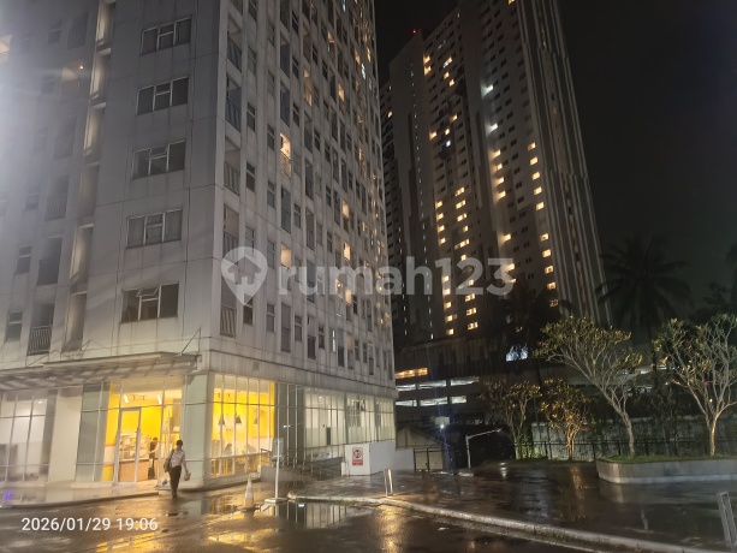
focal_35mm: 25
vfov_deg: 54.9
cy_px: 276
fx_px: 532
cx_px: 368
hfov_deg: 69.4
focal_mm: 4.76
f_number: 1.69
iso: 1275
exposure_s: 1/14.3
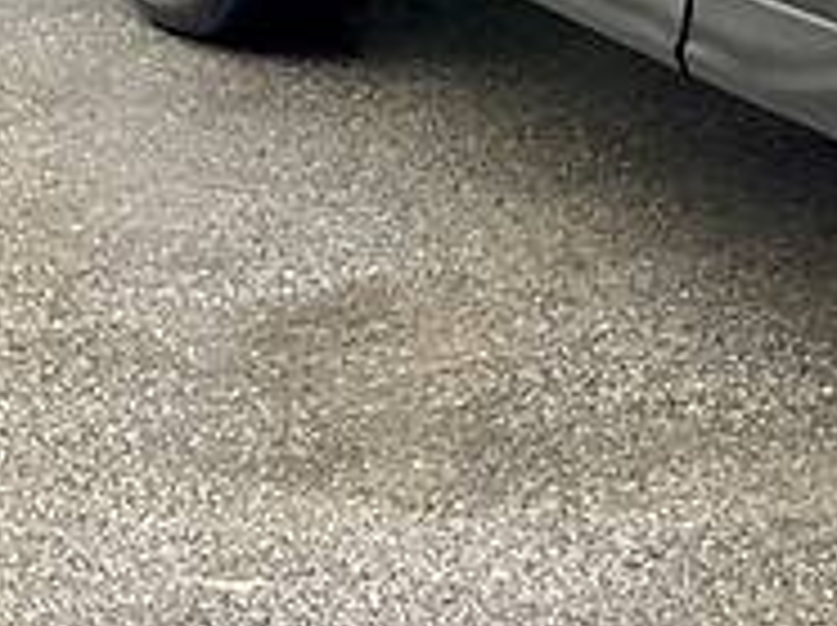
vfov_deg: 6.5
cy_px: -432
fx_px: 5409
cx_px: 1638
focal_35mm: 224
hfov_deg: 8.4
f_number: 2
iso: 160
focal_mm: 6
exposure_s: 1/122
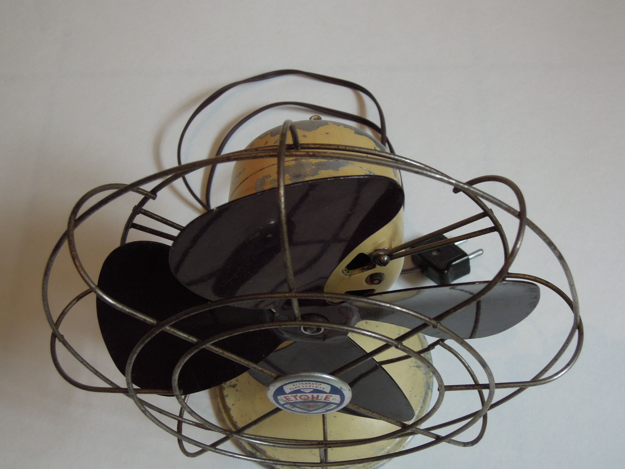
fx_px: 903
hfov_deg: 38.2
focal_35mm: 50
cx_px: 312
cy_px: 234
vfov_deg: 29.1
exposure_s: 1/25
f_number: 3.7
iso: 400
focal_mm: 9
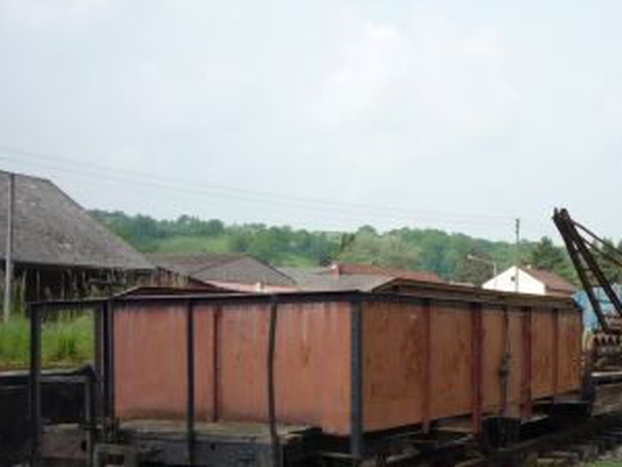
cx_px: 471
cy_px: 326
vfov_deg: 28.3
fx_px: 917
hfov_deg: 36.5
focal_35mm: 51
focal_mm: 5.2
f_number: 4.5
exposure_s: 1/400
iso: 100
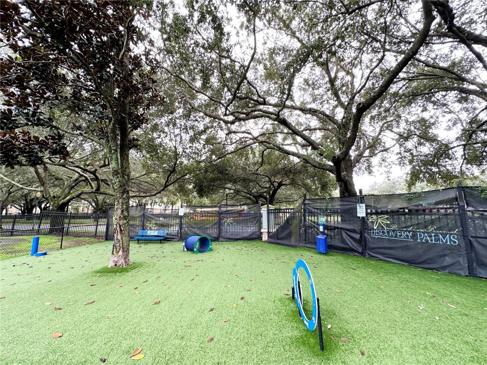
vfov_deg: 85.7
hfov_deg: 102.1
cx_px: 244
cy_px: 182
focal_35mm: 14
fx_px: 197
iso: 80
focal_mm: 2.22
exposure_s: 1/99
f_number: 2.2
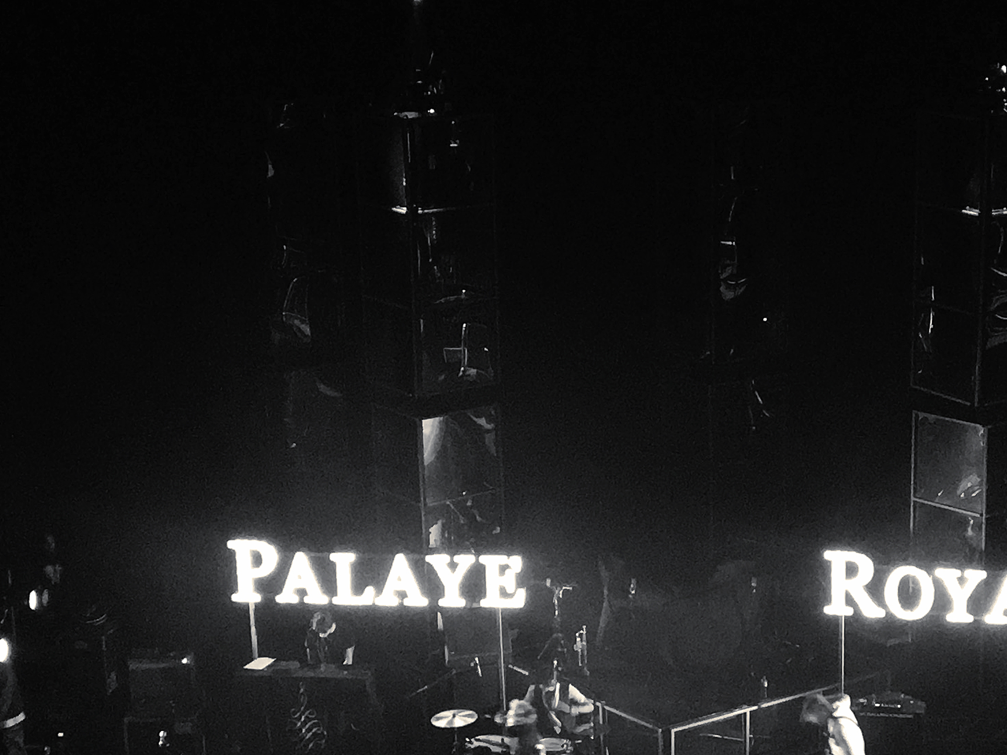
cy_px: 585
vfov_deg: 21.4
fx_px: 1978
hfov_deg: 28.2
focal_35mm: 68
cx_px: 729
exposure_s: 1/33
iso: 200
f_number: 2.2
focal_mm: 4.15
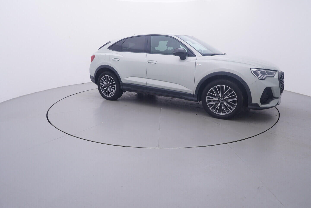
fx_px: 194
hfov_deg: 77.3
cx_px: 156
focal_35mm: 22
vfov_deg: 56.2
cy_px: 104
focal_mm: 15
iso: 200
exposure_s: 1/80
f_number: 5
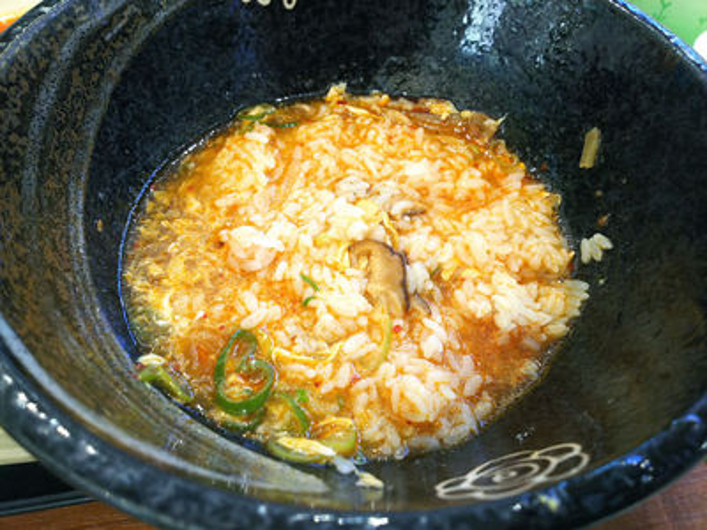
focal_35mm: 27
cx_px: 354
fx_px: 551
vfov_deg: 51.4
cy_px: 265
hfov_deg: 65.3
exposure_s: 1/40
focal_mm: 4.2
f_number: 1.9
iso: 100
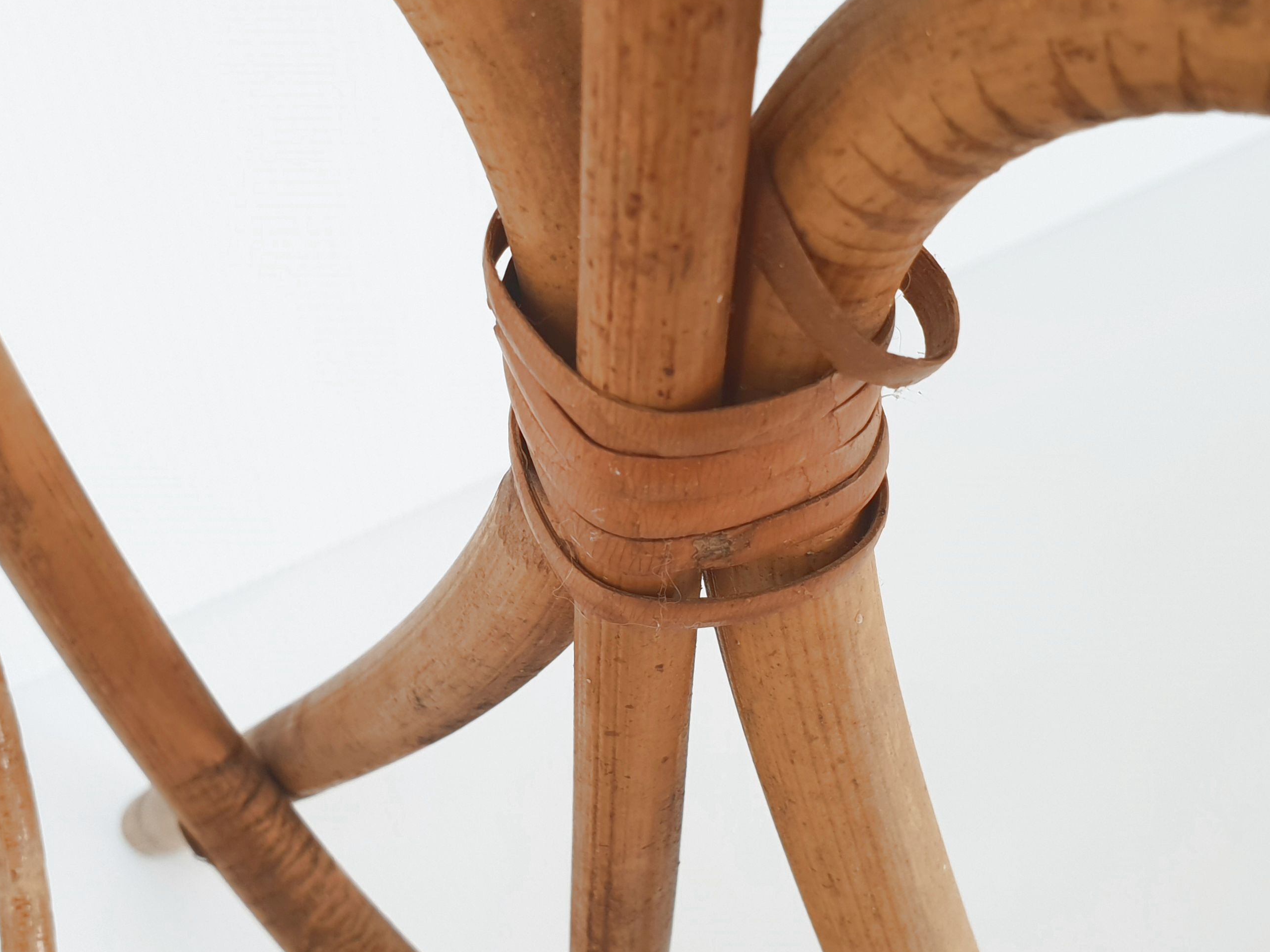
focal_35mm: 41
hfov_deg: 45.7
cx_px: 579
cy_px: 466
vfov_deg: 35.1
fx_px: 1504
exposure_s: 1/100
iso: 64
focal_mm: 4.3
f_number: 2.4
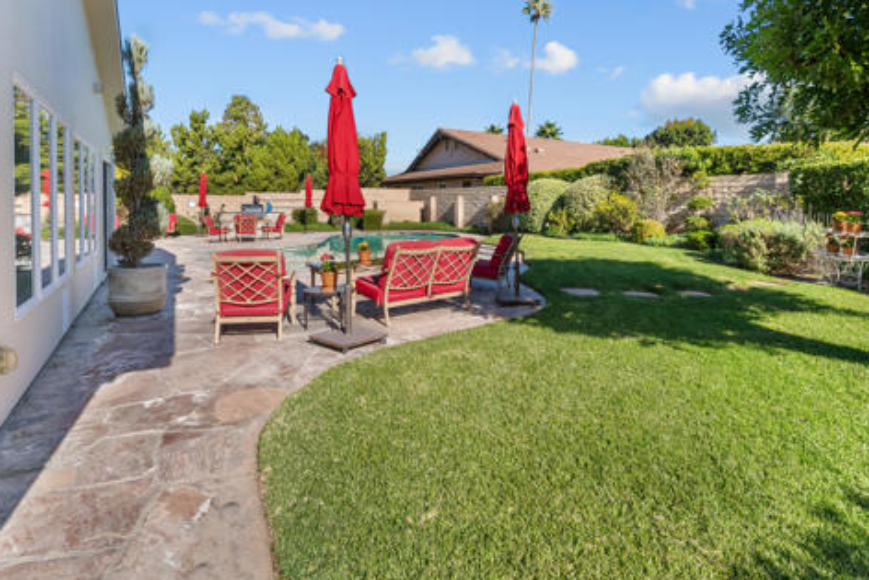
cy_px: 213
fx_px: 459
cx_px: 446
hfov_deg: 86.9
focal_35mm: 19
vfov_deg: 63.6
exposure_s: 1/320
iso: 125
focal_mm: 14
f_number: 9
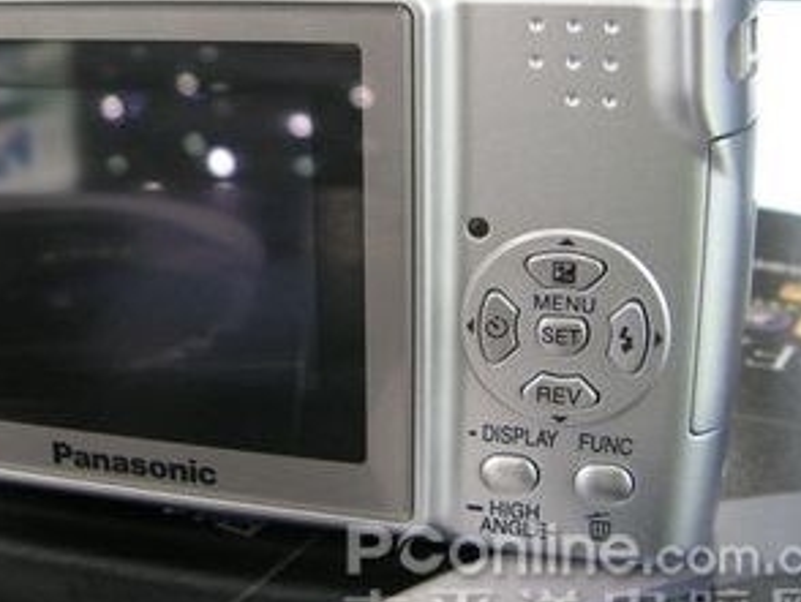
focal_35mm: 55
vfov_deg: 26.5
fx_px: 1274
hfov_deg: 34.6
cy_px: 217
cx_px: 263
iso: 200
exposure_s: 1/25
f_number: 3.2
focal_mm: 6
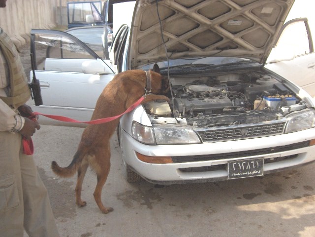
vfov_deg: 36.8
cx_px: 158
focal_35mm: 39
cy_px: 118
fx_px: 355
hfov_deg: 47.9
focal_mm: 8
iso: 100
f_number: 2.8
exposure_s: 1/877
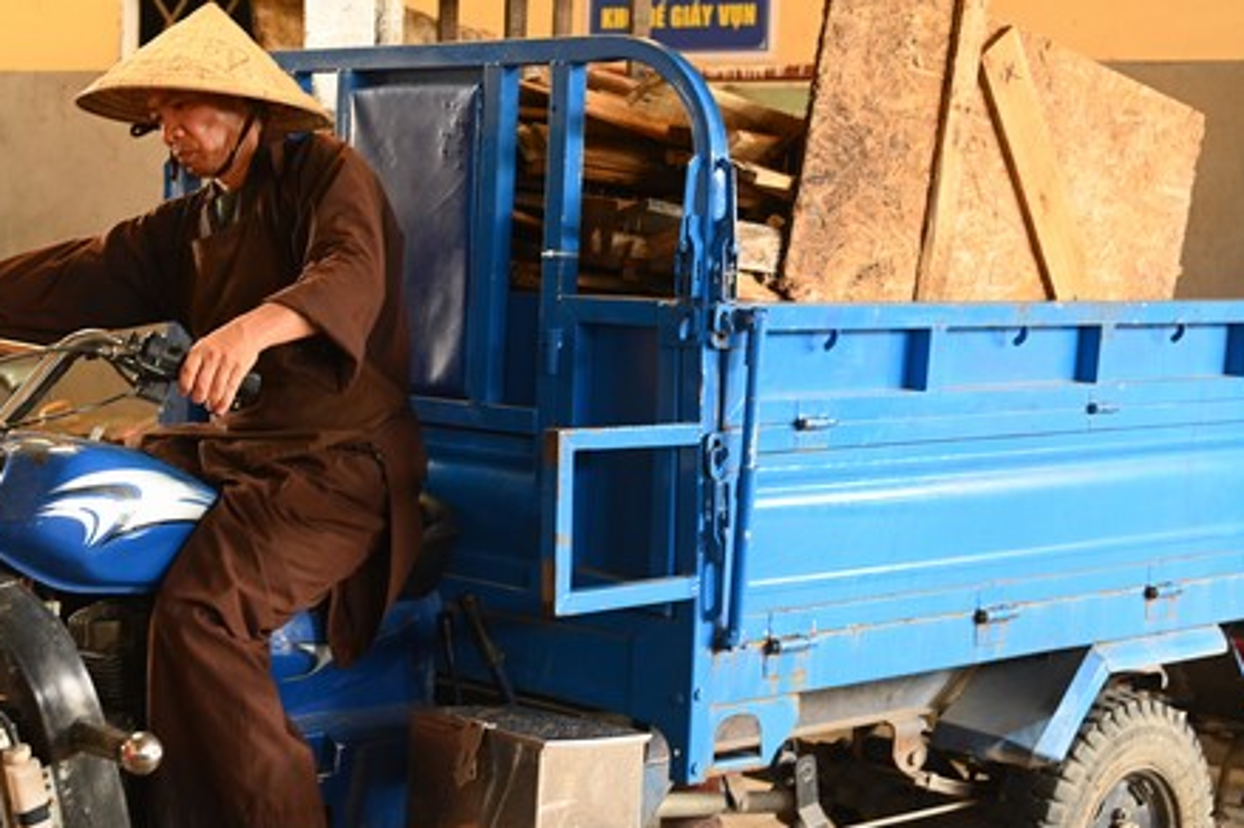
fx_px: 2452
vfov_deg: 19.2
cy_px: 374
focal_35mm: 71
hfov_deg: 28.1
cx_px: 343
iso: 2500
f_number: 4
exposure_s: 1/125
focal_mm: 48
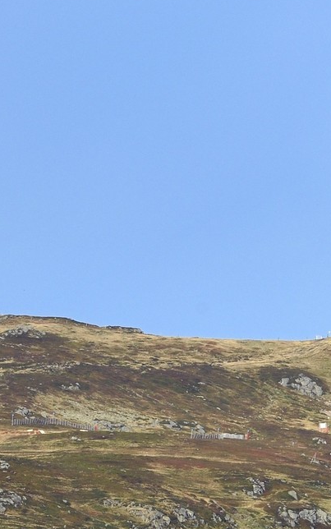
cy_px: 975
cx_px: 484
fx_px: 7398
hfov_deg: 2.6
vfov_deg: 4.1
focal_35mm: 513
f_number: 10
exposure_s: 1/320
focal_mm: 135
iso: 200
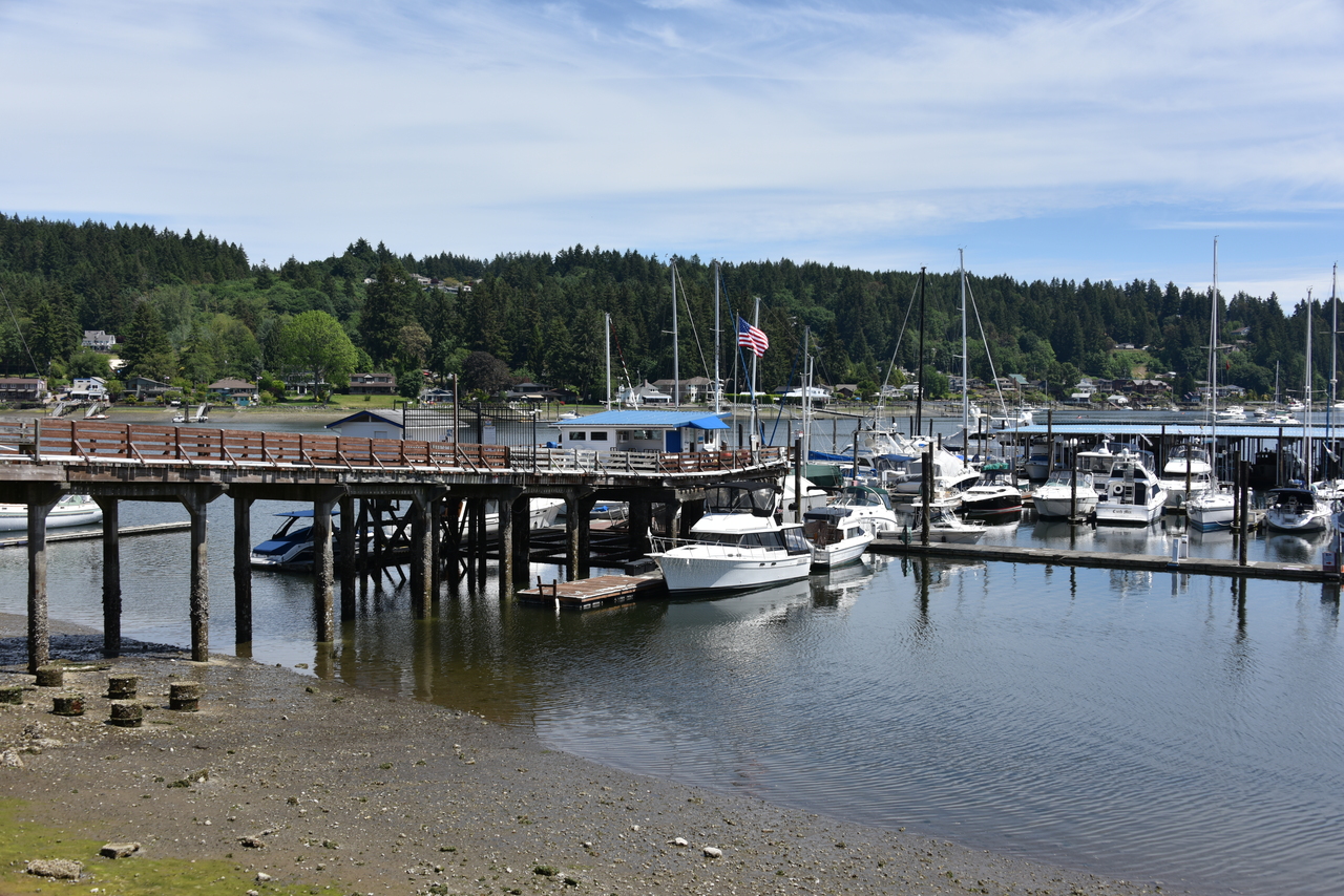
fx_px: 1344
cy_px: 448
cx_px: 672
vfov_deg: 36.9
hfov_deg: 53.1
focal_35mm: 36
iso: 100
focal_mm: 36
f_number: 9
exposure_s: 1/320
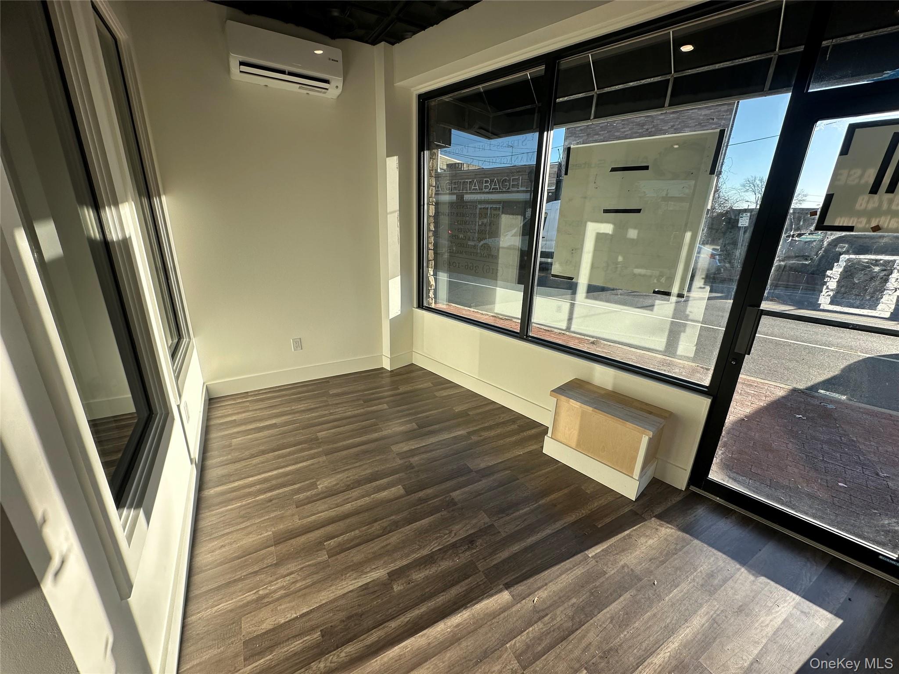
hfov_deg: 102.1
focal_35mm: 14
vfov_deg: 85.7
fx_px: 364
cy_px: 337
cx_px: 450
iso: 40
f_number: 2.2
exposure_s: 1/626
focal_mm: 2.22
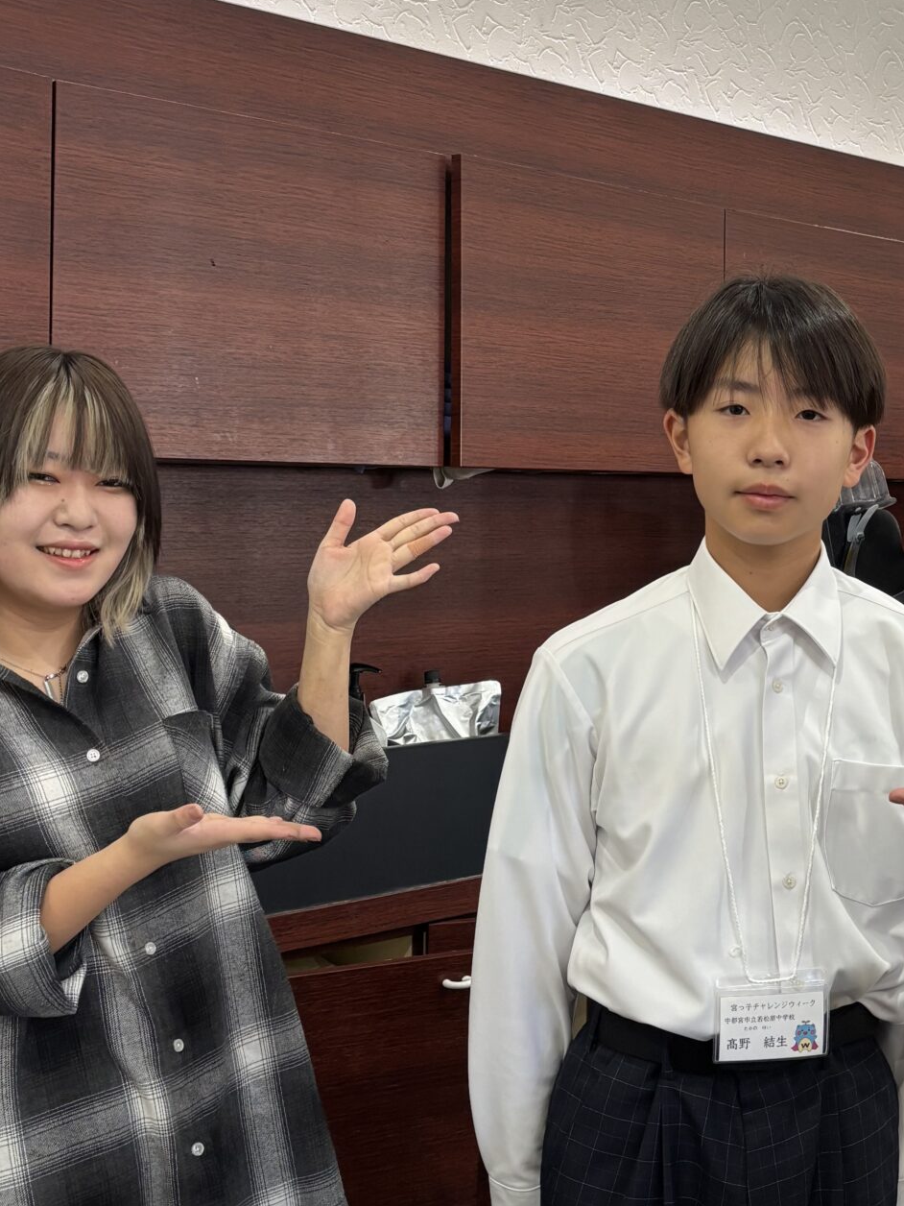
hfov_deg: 26.9
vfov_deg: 36.0
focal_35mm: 53
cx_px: 736
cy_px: 454
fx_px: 1845
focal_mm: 5.96
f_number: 1.6
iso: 125
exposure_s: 1/50
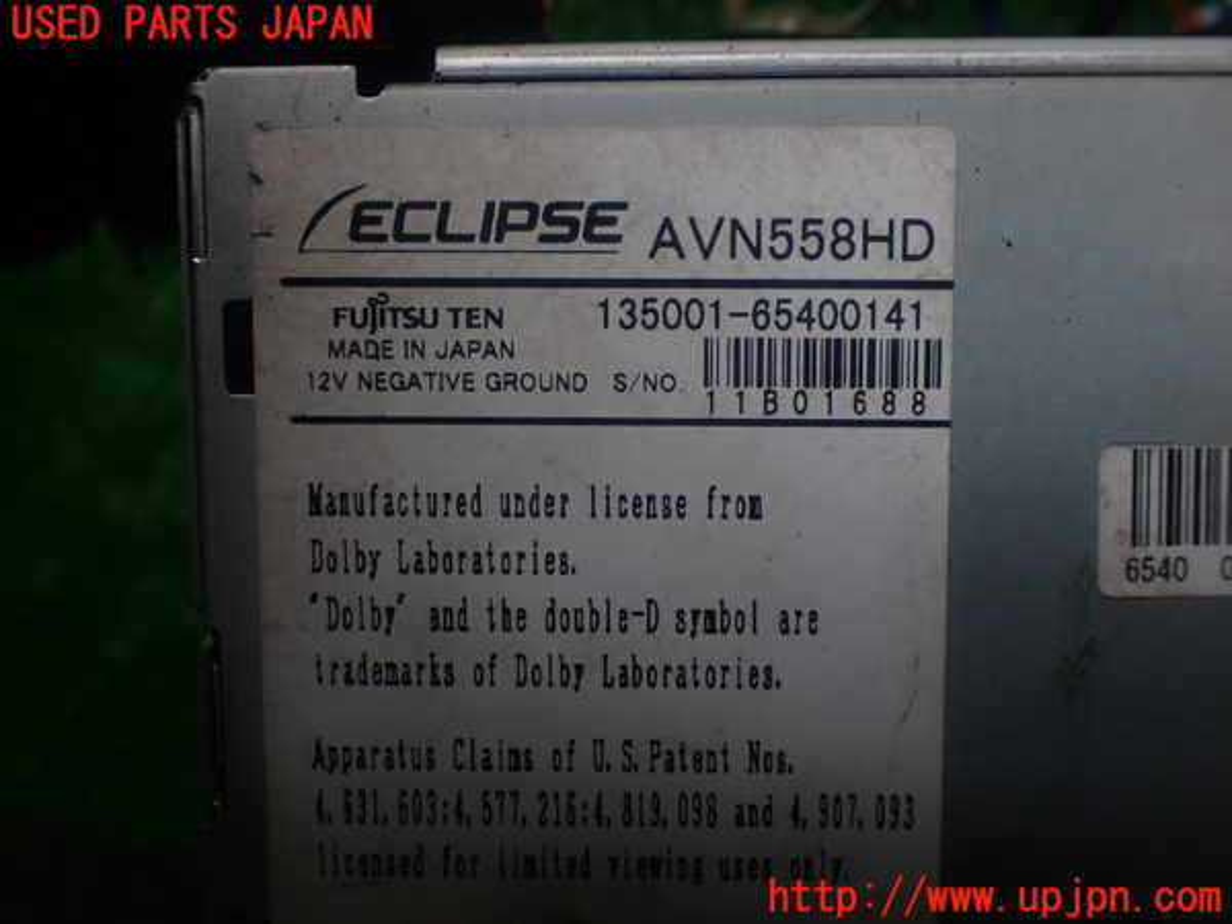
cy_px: 462
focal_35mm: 30
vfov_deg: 46.8
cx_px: 616
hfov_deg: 60.0
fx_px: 1068
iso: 200
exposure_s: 1/125
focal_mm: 5.4
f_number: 2.3
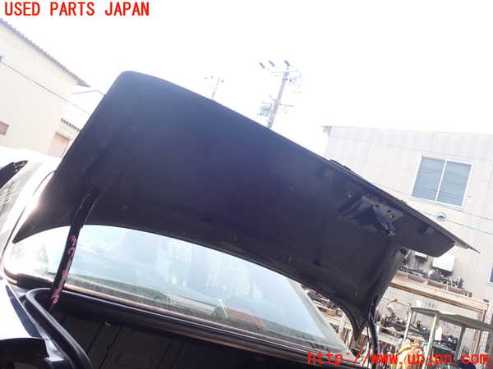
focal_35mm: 30
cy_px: 184
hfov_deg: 60.0
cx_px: 246
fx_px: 427
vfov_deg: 46.8
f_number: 3.2
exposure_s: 1/200
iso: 100
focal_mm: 5.4
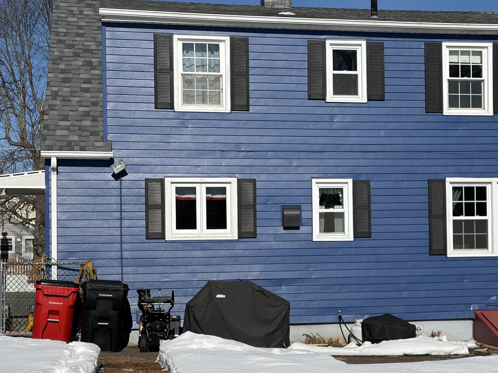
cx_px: 320
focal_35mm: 68
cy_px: 229
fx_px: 978
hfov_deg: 28.4
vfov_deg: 21.6
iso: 40
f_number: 1.6
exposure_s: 1/7042
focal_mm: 5.96
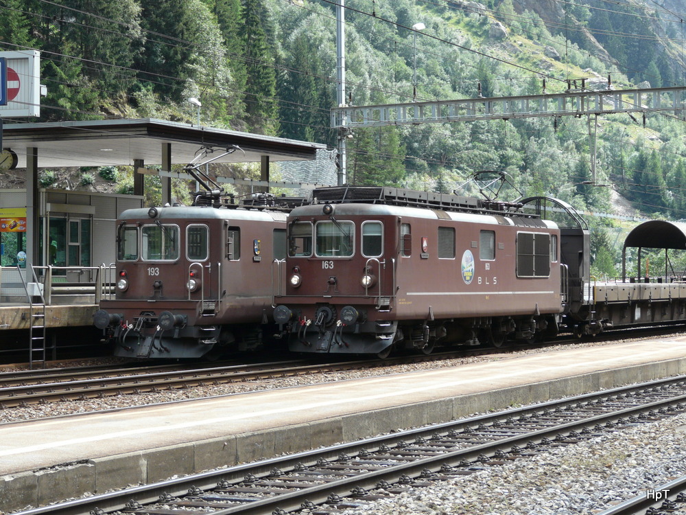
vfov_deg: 17.0
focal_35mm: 87
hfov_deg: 22.5
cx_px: 343
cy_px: 258
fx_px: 1724
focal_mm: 14.3
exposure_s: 1/160
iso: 100
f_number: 4
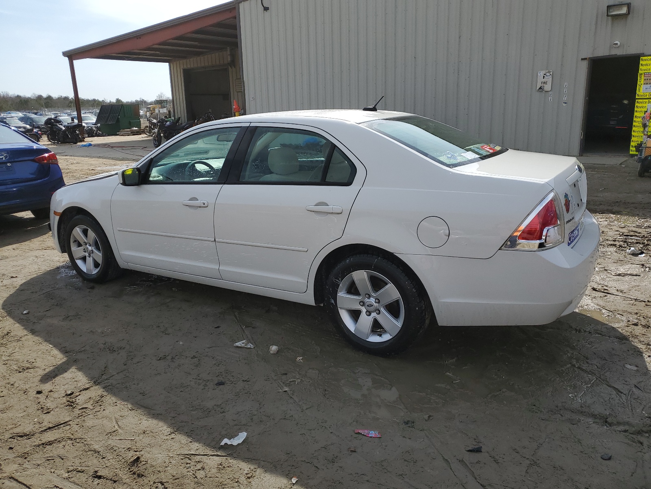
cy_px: 244
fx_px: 489
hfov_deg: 67.3
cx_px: 326
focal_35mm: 26
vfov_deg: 53.1
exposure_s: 1/5000
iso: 50
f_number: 1.5
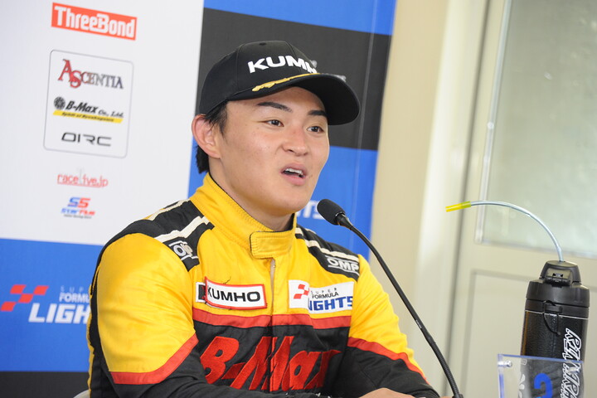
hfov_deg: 13.7
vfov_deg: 9.1
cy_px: 199
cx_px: 298
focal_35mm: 150
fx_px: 2487
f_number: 8
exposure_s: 1/60
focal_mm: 150
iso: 1600
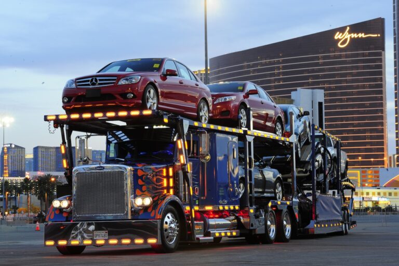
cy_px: 133
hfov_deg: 19.5
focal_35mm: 105
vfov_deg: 13.0
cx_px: 200
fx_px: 1163
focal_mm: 105
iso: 200
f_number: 16
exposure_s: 3
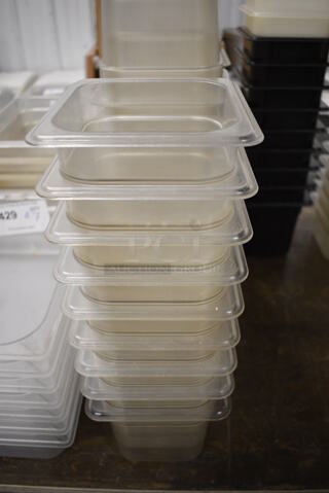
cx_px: 164
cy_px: 246
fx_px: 411
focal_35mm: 30
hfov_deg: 43.7
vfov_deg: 61.9
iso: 2000
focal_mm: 20
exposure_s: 1/125
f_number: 3.5
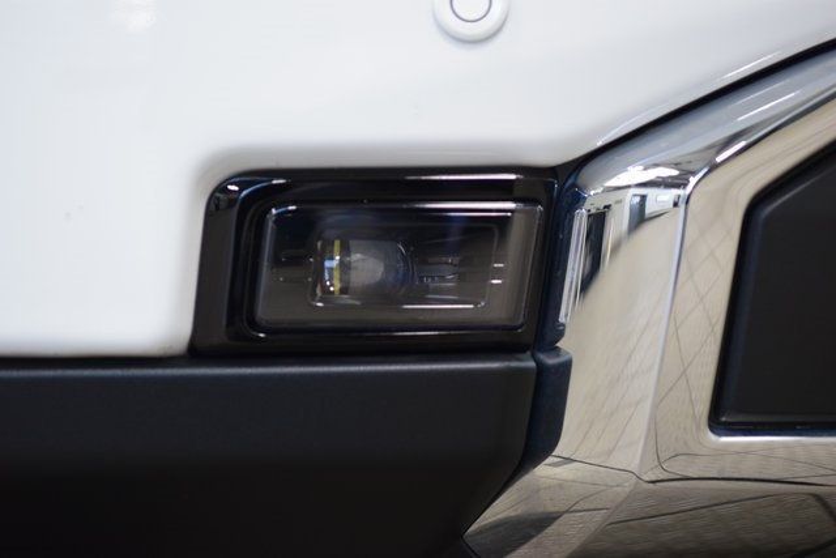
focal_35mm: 105
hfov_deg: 19.5
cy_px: 279
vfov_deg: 13.0
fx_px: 2439
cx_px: 418
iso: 1600
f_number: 3.2
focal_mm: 70
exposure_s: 1/125
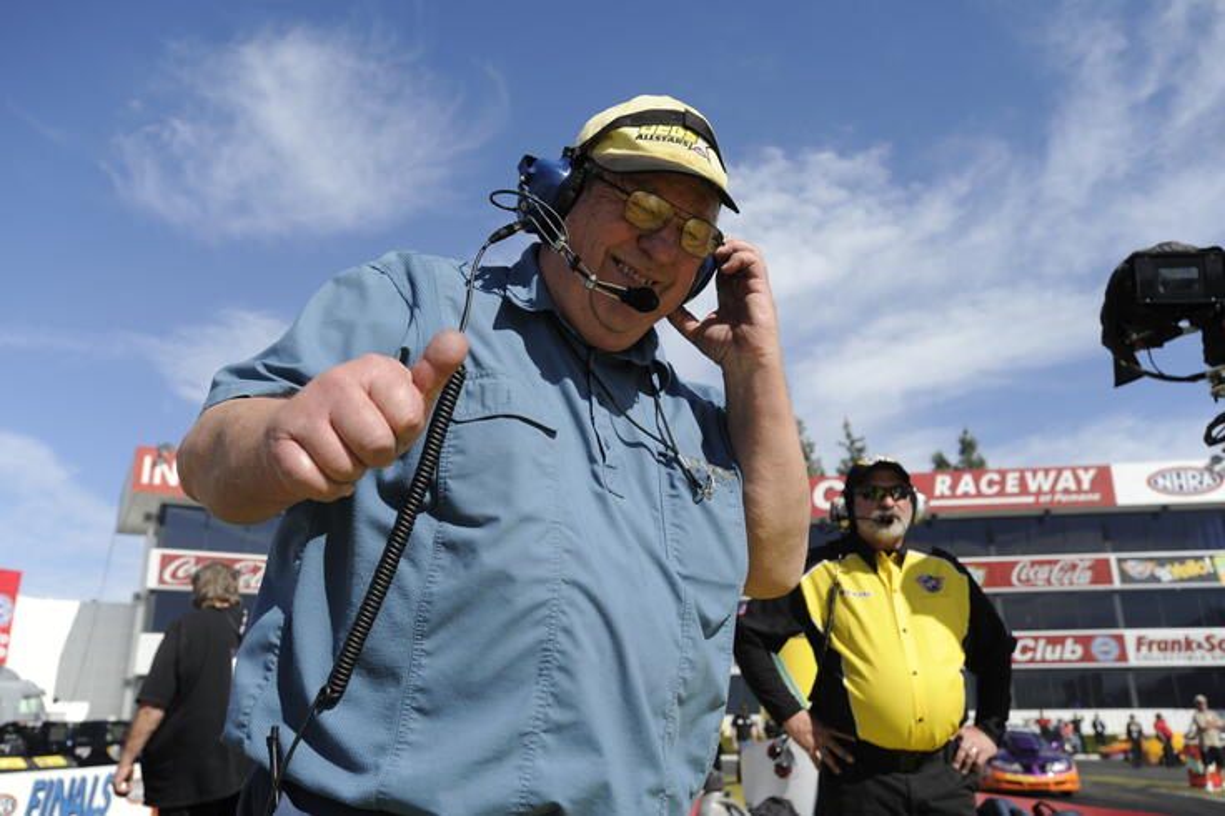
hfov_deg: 62.0
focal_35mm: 30
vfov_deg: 43.6
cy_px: 408
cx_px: 612
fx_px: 1020
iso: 250
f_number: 7.1
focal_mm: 30
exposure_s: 1/1000
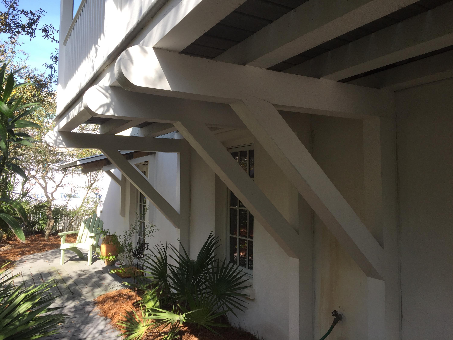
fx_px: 380
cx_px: 226
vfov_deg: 48.2
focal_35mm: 29
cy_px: 170
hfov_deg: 61.7
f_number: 2.2
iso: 32
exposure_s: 1/482
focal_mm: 4.15
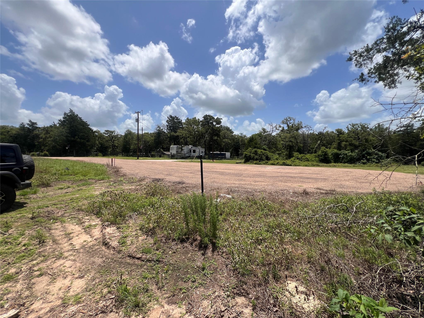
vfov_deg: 89.9
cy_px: 159
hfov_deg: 106.2
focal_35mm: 13
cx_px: 212
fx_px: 159
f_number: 1.8
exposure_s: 1/2481
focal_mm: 1.57
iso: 32
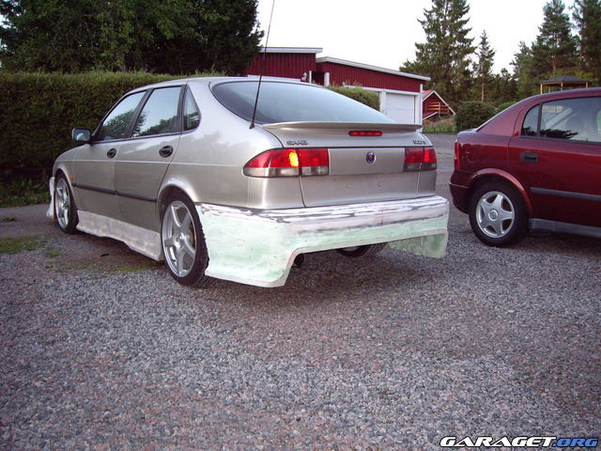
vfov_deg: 37.7
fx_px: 660
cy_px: 226
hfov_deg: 49.0
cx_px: 300
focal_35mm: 38
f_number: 2.7
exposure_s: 1/40
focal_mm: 6.2
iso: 200
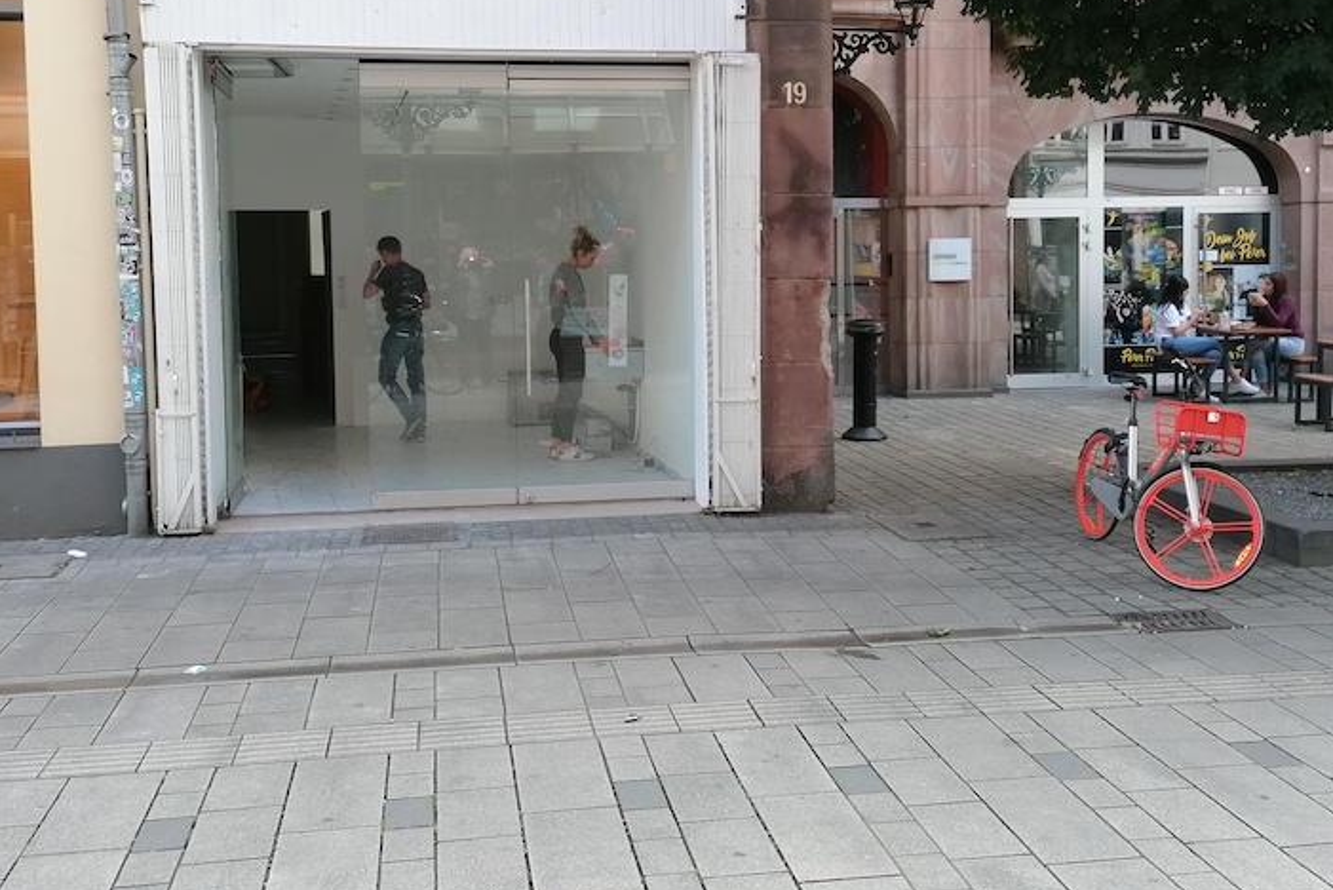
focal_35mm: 41
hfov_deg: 47.4
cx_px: 683
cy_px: 337
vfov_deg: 32.5
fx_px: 1519
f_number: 1.8
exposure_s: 1/177
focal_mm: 4.75
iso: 50
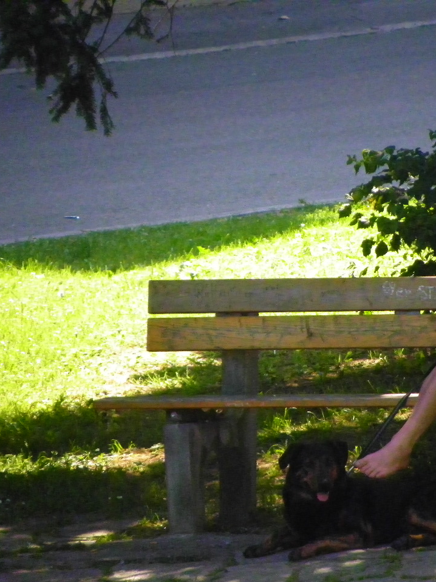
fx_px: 14012
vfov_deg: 2.4
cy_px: 291
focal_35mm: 834
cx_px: 373
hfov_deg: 1.8
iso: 640
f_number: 5
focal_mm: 110.4
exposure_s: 1/1000
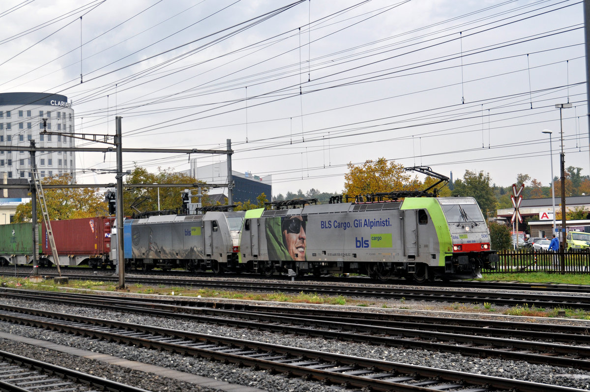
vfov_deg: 22.6
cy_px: 196
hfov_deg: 33.4
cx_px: 295
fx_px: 982
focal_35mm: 60
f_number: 3.2
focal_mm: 40
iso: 400
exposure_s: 1/1000
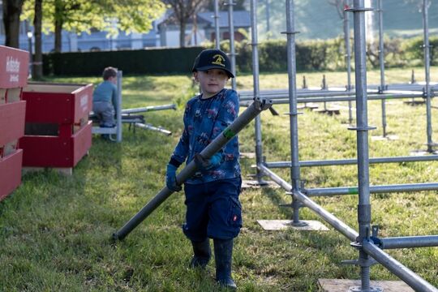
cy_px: 146
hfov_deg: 24.8
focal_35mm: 82
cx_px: 219
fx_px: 998
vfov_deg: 16.7
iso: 250
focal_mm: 82
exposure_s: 1/100
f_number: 8
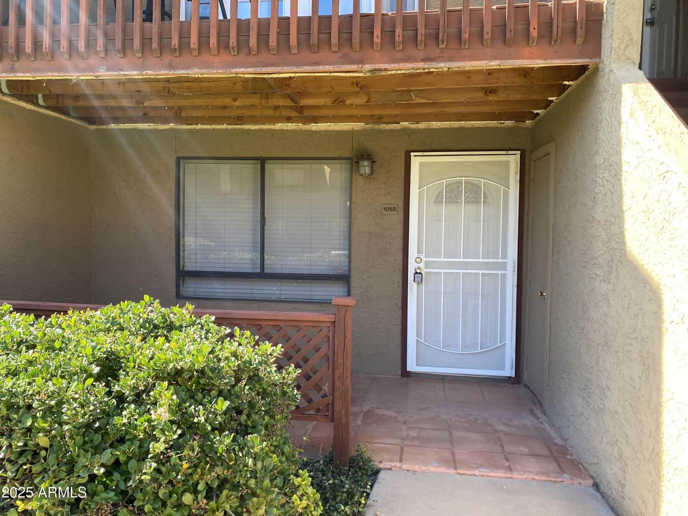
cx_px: 344
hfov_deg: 67.3
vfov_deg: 53.1
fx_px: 517
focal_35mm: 26
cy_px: 258
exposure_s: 1/215
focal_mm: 4.25
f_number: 1.8
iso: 32
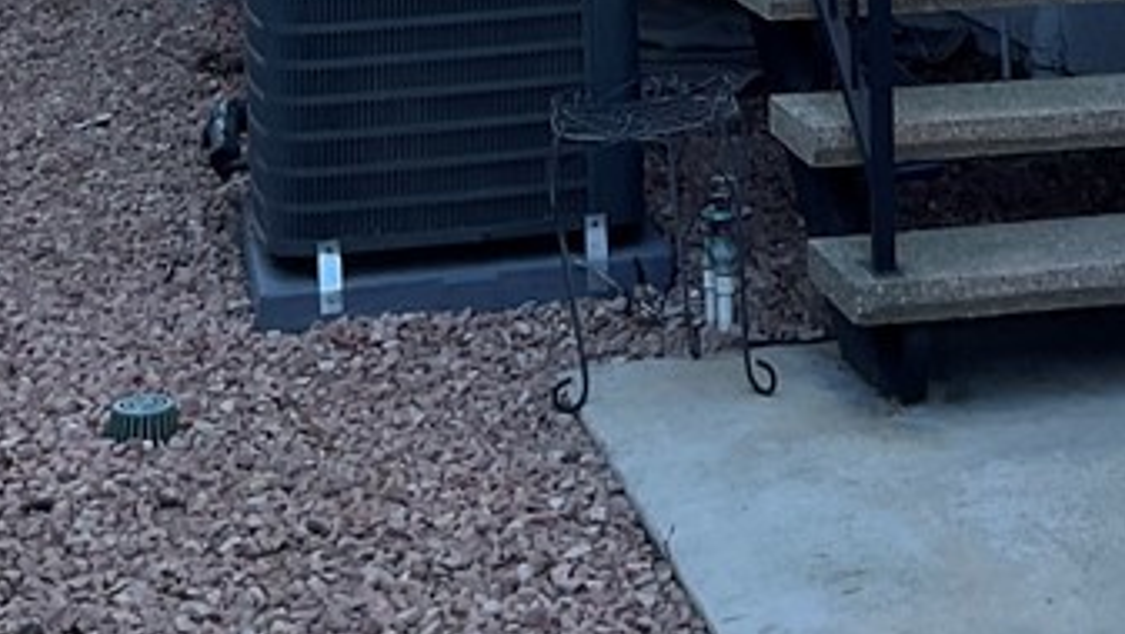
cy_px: -504
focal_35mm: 96
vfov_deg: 11.7
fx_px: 2865
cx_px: 784
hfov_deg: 22.1
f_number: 1.8
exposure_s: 1/220
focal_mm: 3
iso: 16
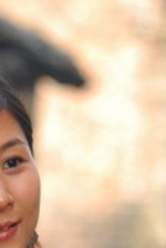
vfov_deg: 3.9
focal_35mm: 530
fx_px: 3658
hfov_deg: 2.6
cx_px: -30
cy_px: 426
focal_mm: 92
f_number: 3.2
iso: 200
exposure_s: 1/160
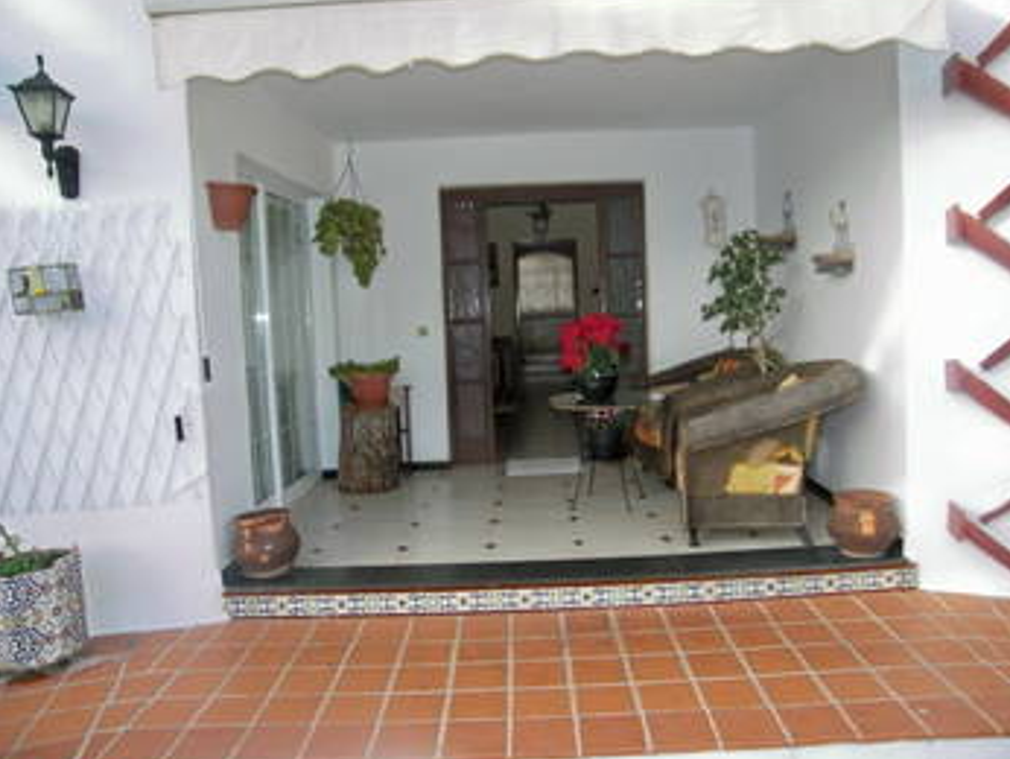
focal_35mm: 26
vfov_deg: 53.1
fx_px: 759
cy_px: 380
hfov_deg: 67.3
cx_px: 514
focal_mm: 5.2
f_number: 2.8
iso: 50
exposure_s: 1/250
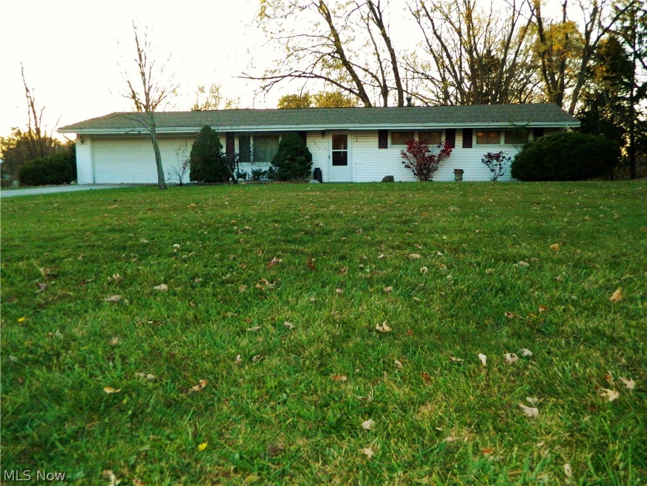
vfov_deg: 45.4
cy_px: 243
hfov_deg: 58.4
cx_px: 324
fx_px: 579
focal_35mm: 31
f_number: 9.1
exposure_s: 1/30
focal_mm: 5.6
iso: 450
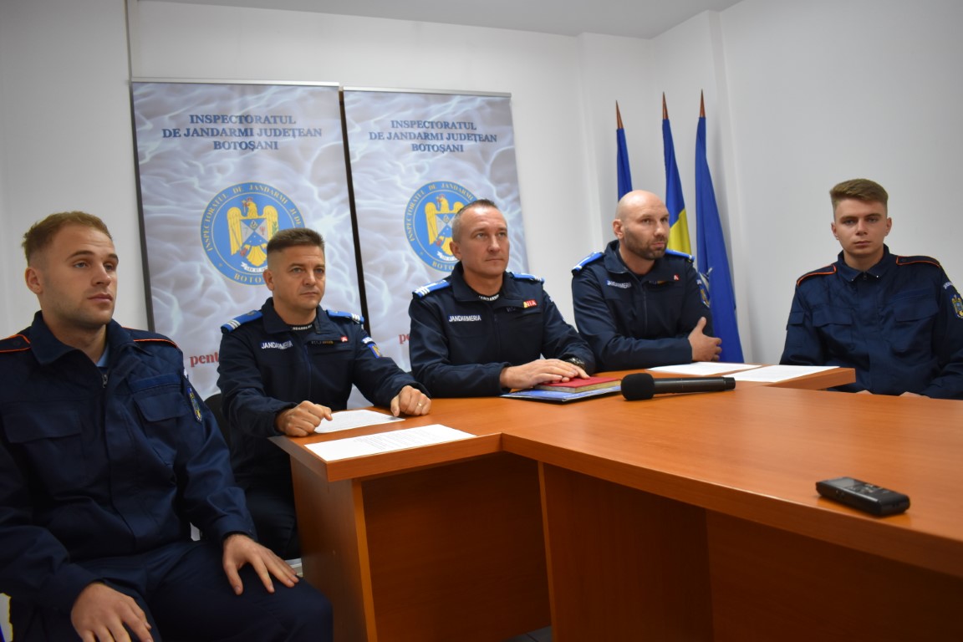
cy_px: 321
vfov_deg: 47.9
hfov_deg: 67.4
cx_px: 482
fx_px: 722
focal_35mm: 27
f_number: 3.5
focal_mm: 18
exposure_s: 1/60
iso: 800
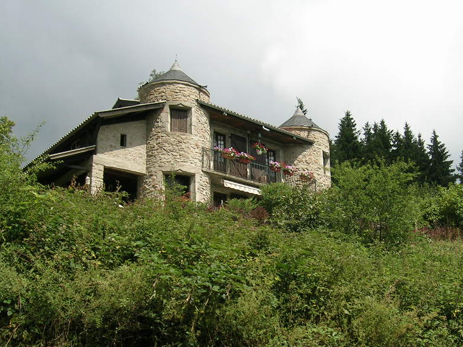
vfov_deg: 30.8
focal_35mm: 47
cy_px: 210
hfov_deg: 40.1
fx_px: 629
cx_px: 295
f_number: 4.8
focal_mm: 5.4
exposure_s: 1/381
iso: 50
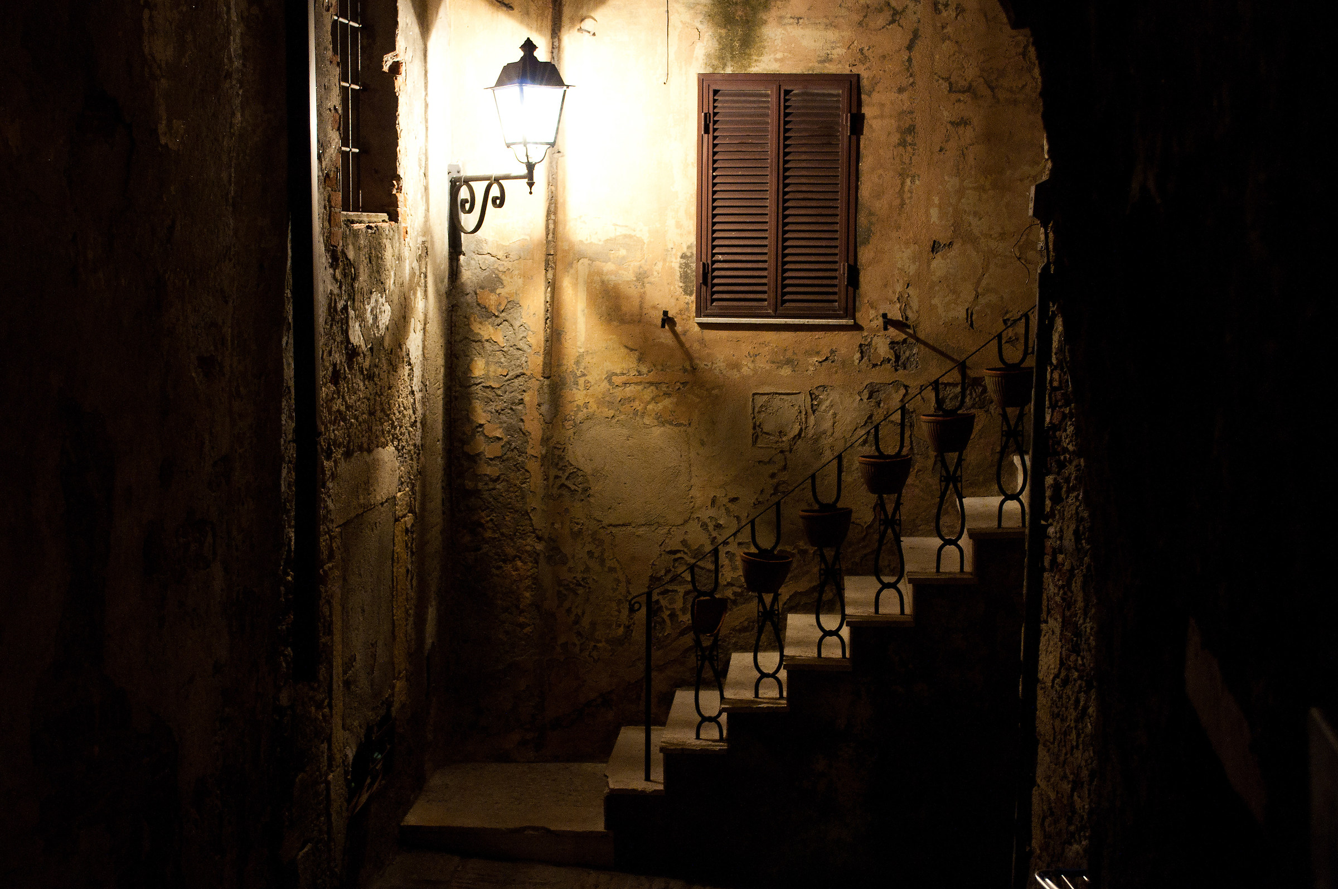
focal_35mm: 48
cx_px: 669
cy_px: 444
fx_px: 1782
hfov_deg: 41.2
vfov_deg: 28.0
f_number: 5.6
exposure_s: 1/20
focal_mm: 32
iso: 1600
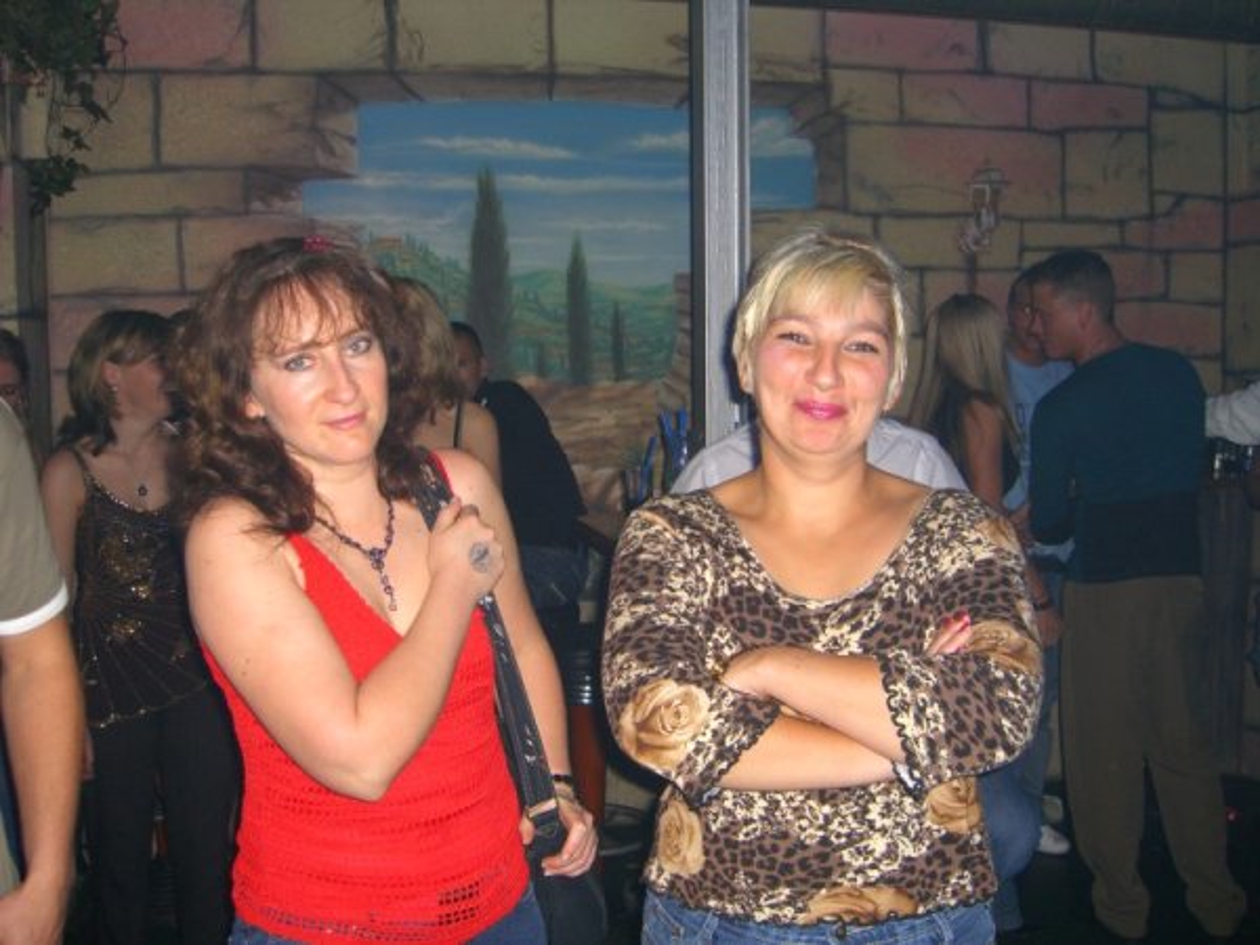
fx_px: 1383
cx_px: 630
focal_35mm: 38
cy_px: 472
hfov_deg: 49.0
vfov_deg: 37.7
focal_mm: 7.9
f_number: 2.8
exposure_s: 1/60
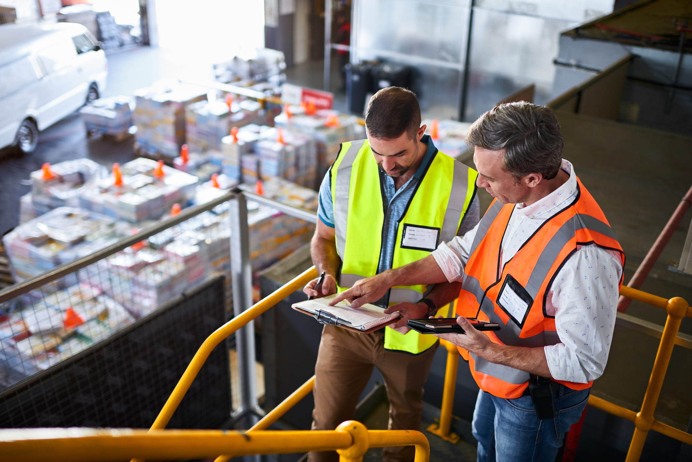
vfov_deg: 37.9
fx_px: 673
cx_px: 346
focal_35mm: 35
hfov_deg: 54.4
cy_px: 231
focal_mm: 35
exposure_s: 1/100
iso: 640
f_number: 2
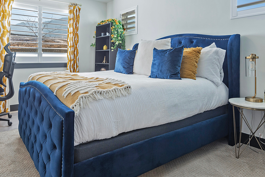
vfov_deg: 52.4
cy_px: 62
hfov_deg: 73.3
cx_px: 112
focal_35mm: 24
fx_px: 177
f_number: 7.1
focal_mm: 16
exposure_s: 1/20
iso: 400
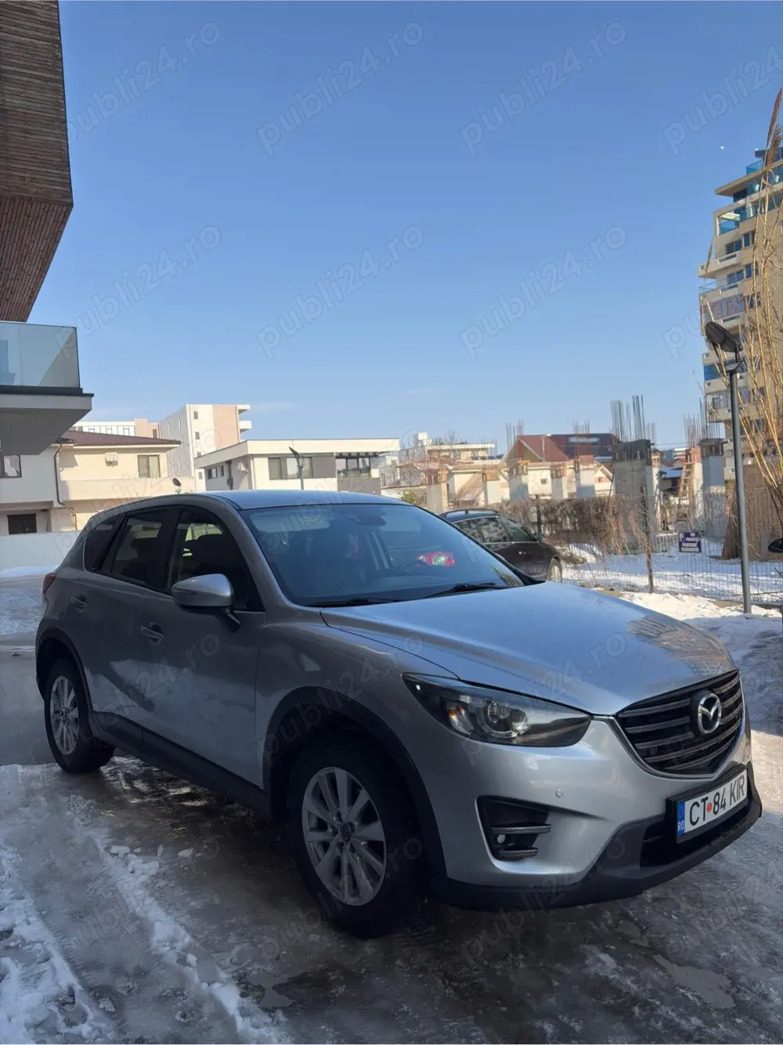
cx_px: 392
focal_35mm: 26
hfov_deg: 53.0
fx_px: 784
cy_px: 522
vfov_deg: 67.3
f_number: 1.6
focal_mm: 5.96
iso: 32
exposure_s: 1/2674
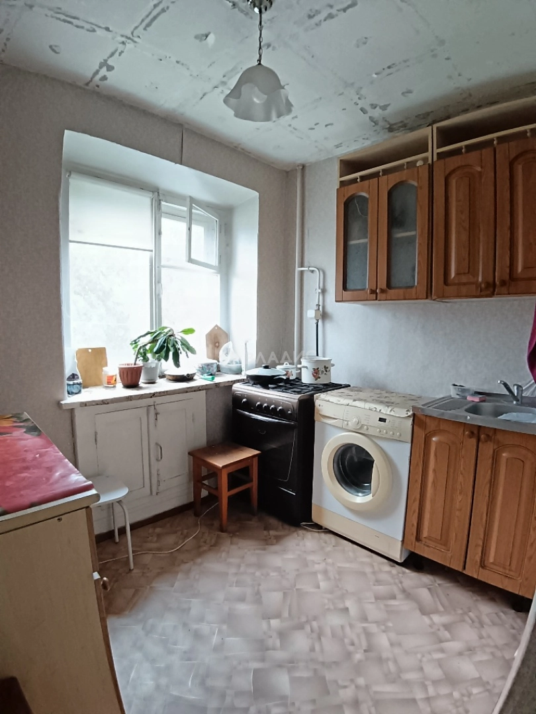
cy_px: 357
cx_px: 268
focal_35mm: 17
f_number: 2.2
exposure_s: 1/50
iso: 802
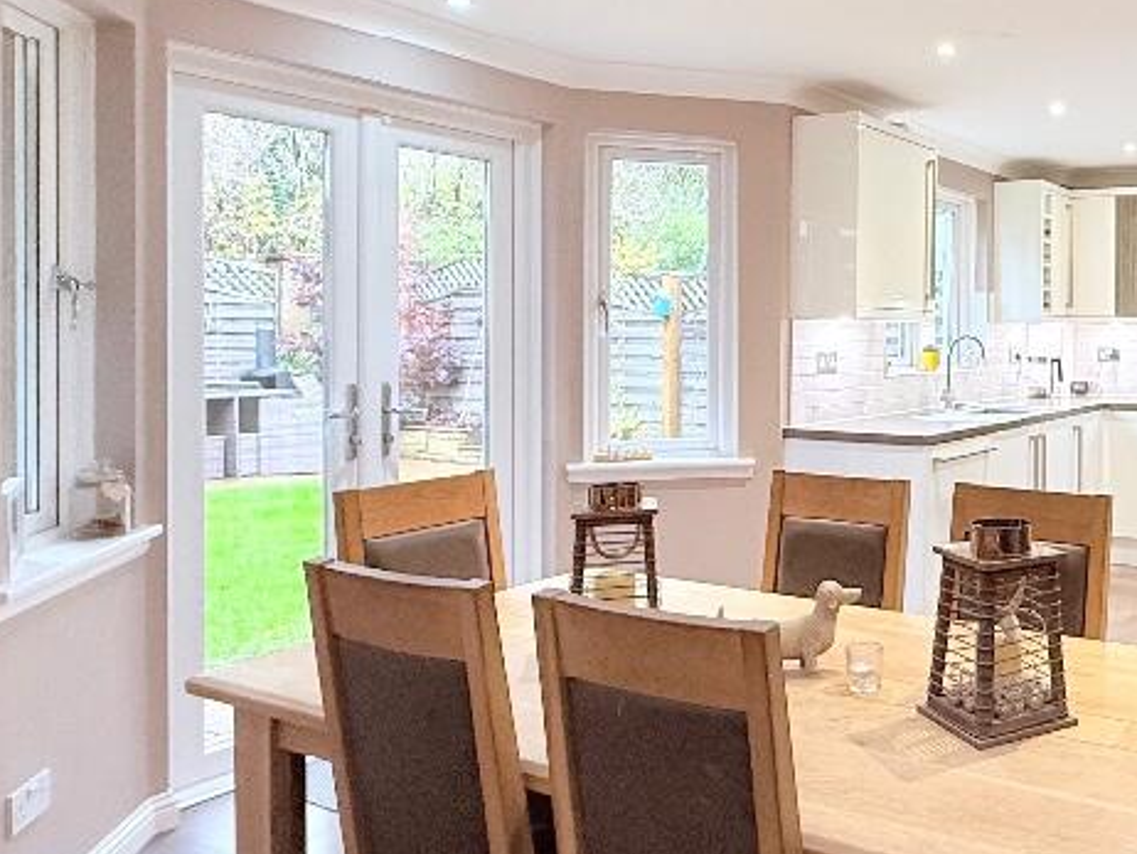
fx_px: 1019
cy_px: 342
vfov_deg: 45.2
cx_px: 1002
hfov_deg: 52.1
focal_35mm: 31
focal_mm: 2.22
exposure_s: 1/50
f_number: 2.2
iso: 250
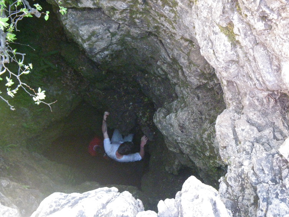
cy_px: 106
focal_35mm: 29
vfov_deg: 48.2
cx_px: 146
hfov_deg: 61.7
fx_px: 242
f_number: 3.5
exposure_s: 1/50
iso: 640
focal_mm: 5
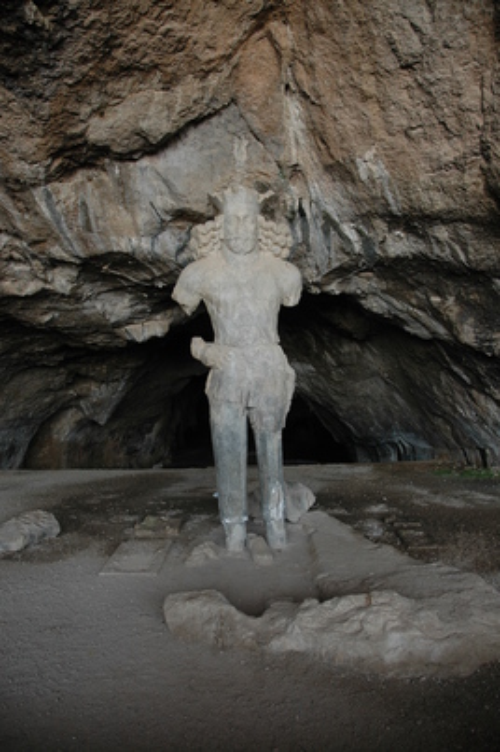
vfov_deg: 67.4
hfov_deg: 47.9
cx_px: 250
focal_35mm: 27
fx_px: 563
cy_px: 376
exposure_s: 1/60
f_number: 4
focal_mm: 18
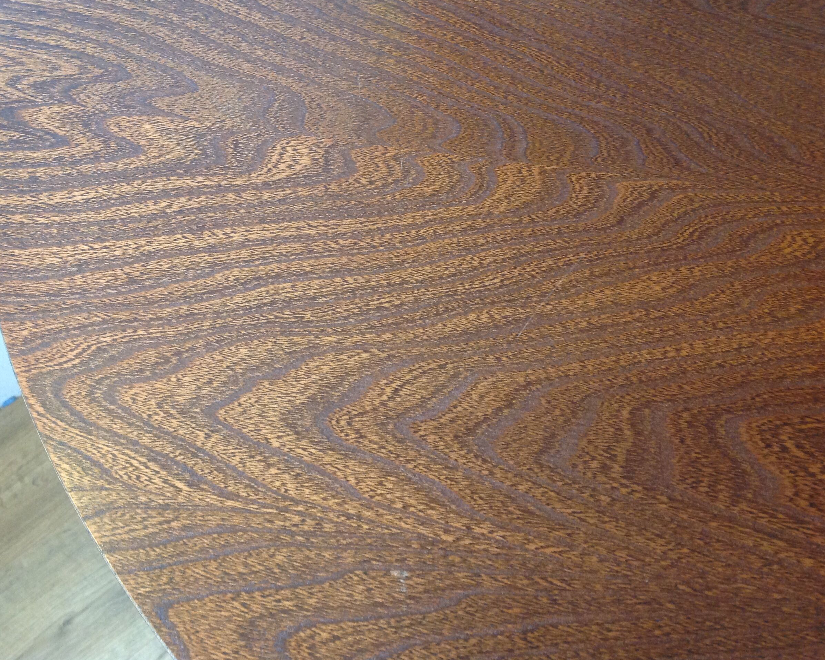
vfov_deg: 40.1
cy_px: 330
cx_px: 397
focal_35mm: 37
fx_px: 903
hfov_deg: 49.1
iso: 200
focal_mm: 4.28
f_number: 2.4
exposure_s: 1/15
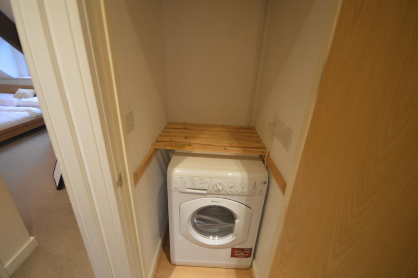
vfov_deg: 77.2
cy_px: 139
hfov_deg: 100.4
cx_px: 209
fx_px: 174
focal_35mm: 15
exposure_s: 1/1.6
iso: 100
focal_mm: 10
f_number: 4
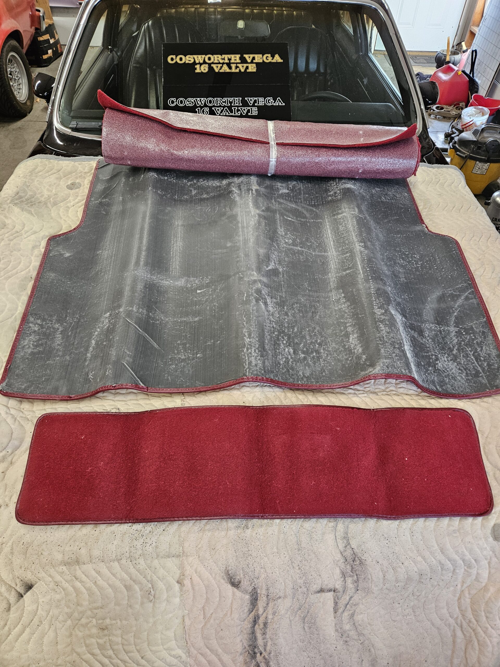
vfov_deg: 73.9
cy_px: 334
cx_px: 250
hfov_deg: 58.9
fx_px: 443
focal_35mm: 23
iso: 400
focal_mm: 5.4
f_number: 1.8
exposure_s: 1/120
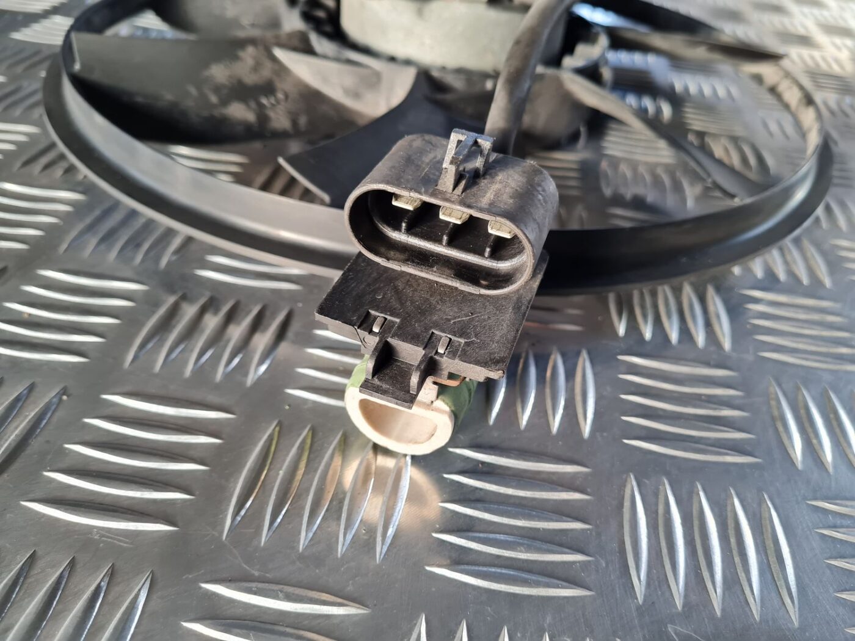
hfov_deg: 67.3
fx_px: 642
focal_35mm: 26
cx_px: 428
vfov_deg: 53.1
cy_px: 320
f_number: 1.8
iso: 160
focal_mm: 5.4
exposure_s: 1/100
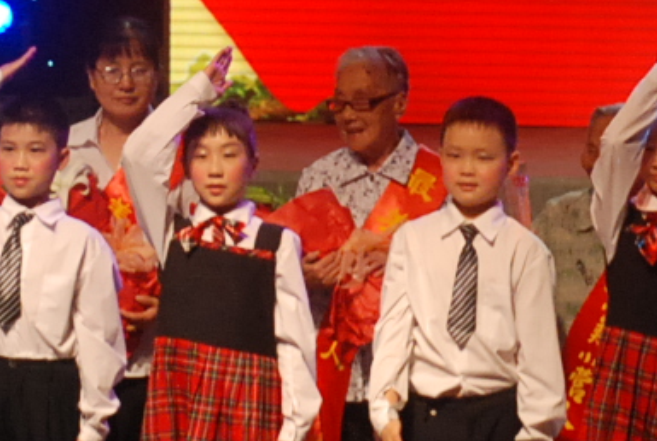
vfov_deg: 3.1
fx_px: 7987
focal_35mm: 437
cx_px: 437
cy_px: -197
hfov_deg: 4.7
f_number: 5.3
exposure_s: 1/125
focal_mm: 58
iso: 800
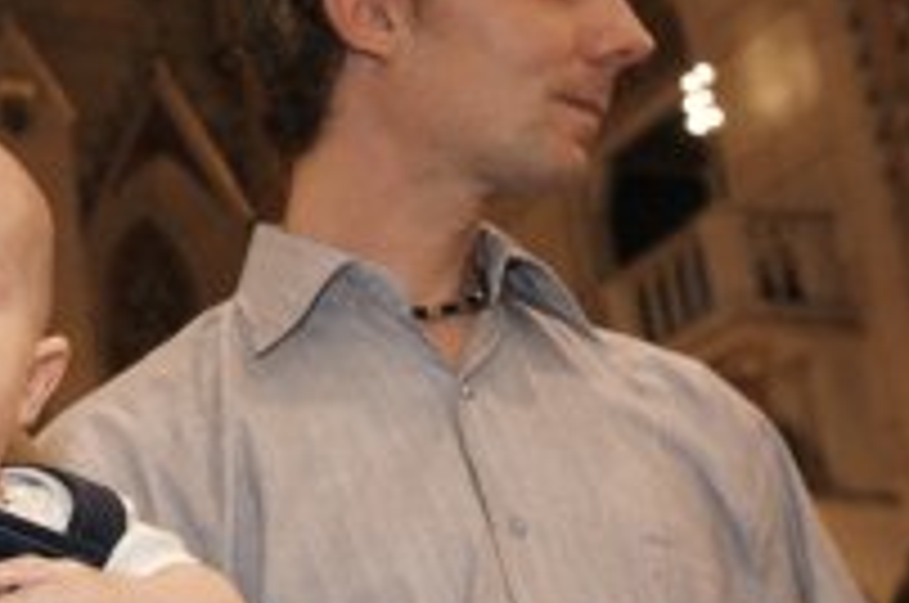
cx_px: -40
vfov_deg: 15.6
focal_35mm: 87
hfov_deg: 22.4
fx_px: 2193
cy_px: 261
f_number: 4
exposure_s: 1/60
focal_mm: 26
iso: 3200
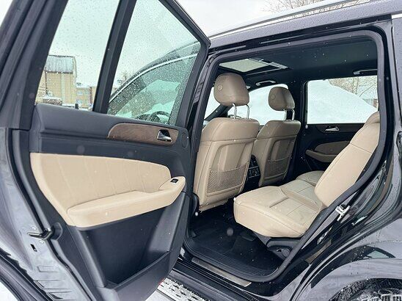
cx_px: 201
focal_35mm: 24
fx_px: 278
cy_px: 150
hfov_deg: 71.6
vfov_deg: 56.7
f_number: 1.78
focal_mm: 6.76
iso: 80
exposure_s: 1/121
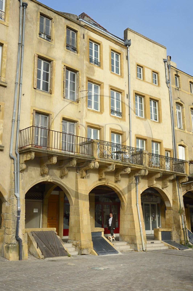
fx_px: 290
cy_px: 146
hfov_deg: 36.8
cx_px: 96
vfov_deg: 53.2
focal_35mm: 36
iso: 200
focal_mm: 36
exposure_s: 1/200
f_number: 11
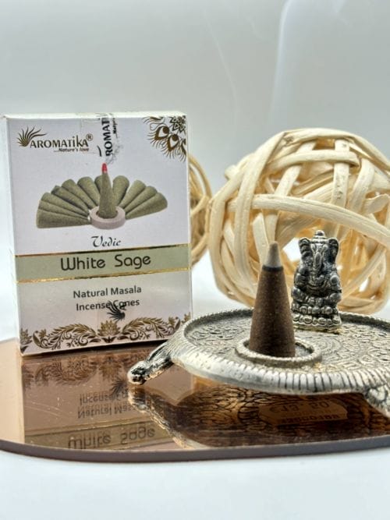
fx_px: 781
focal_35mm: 52
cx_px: 195
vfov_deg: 36.8
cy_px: 260
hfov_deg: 28.0
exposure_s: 1/100
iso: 64
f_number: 1.6
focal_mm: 5.96
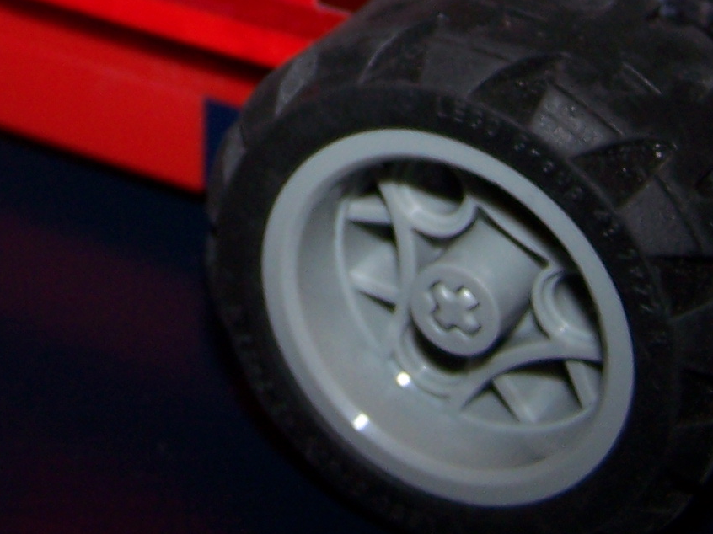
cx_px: 188
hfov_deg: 15.0
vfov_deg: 11.0
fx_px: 2697
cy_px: -208
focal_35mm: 131
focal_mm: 7.1
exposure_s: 1/60
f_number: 2.9
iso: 80
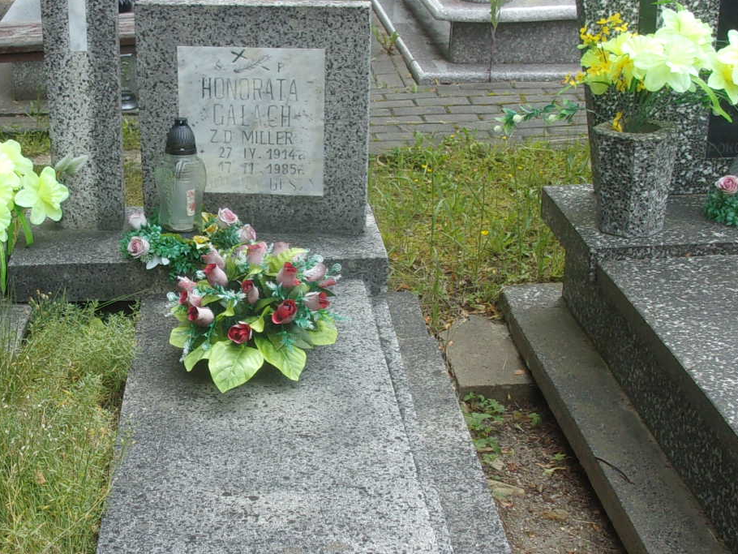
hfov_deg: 30.3
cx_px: 192
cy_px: 340
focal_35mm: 63
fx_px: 1343
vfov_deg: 23.2
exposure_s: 1/120
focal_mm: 5.1
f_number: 3.9
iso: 80
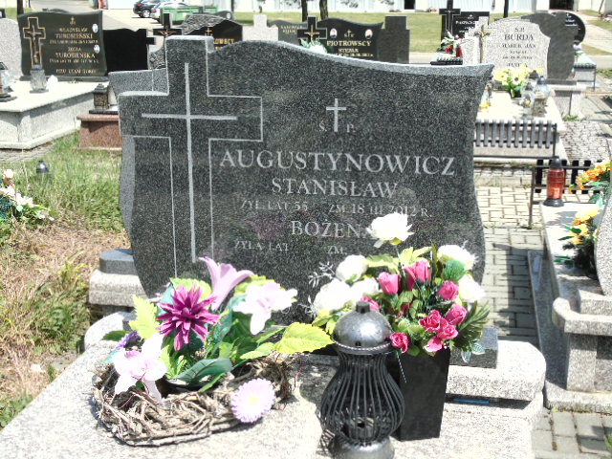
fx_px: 813
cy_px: 230
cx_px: 306
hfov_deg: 41.2
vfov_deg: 31.5
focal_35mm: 46
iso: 80
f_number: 4.1
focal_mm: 8.2
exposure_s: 1/500
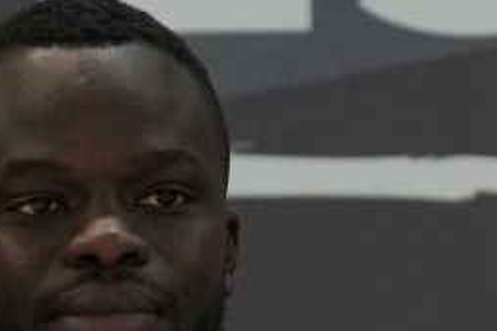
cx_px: -318
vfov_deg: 1.0
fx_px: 18733
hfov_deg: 1.5
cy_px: 884
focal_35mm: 1357
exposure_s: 1/500
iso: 1600
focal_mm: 128
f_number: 2.8
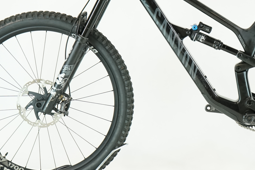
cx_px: 201
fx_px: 779
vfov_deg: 12.4
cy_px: 39
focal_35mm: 110
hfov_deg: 18.4
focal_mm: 55
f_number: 5.6
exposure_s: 1/200
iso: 2000
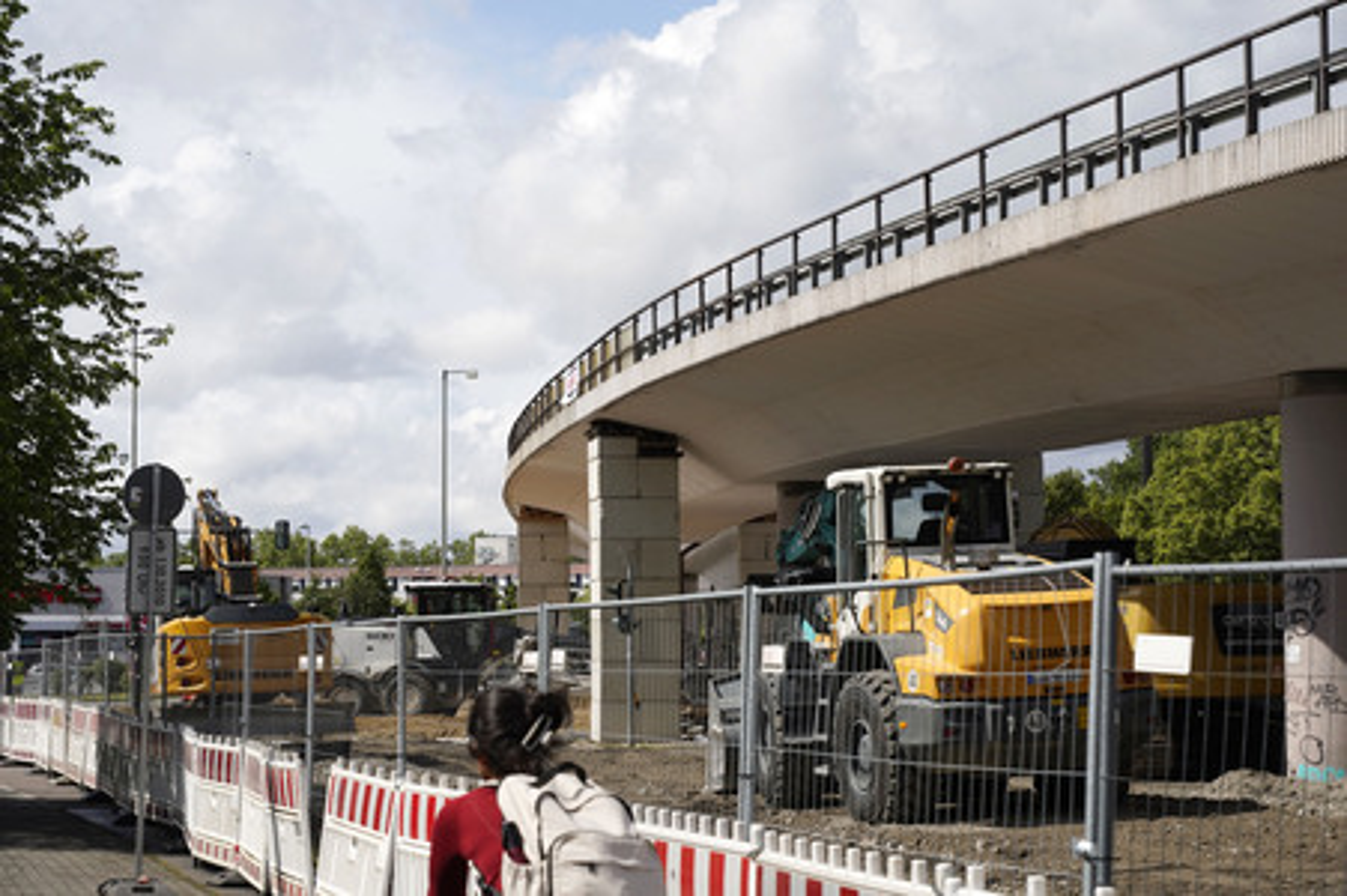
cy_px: 448
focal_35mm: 76
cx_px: 674
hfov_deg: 26.7
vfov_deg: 17.9
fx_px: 2842
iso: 320
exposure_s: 1/1000
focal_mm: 76
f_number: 9
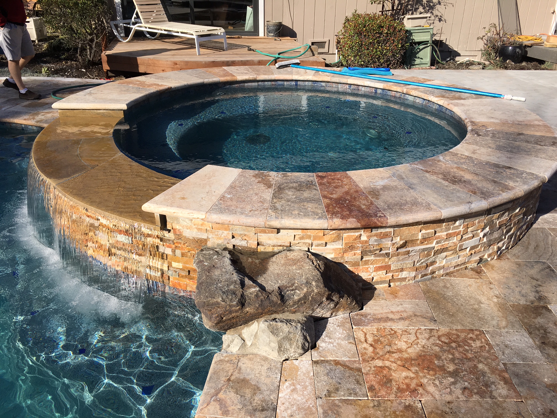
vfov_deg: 48.2
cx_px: 278
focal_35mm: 29
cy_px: 209
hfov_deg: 61.7
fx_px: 467
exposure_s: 1/1425
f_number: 2.2
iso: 25
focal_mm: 4.15
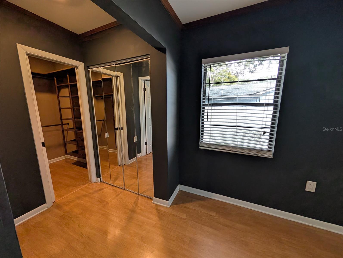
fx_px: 119
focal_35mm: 12
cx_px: 172
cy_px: 129
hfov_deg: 110.5
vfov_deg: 94.6
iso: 54
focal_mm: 2.02
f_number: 1.7
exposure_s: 1/120
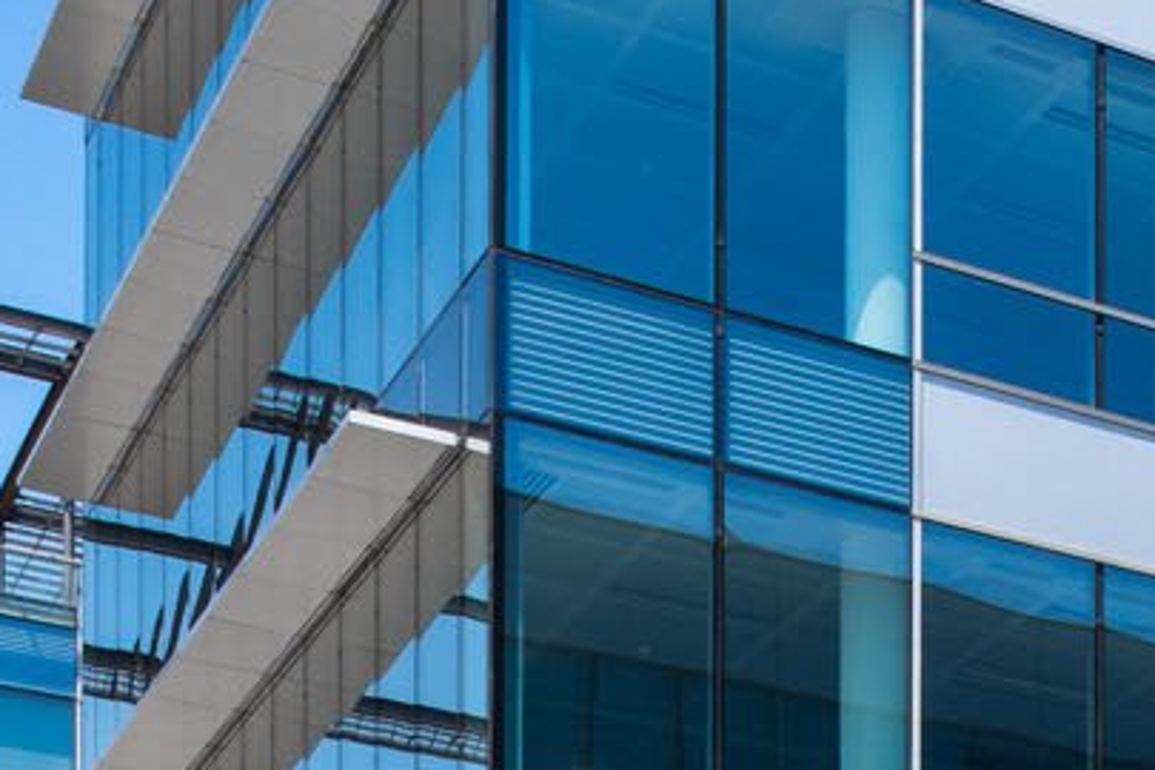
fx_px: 3368
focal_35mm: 105
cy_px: 799
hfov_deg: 14.2
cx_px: 2675
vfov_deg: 12.9
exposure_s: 1/80
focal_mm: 17
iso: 125
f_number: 16
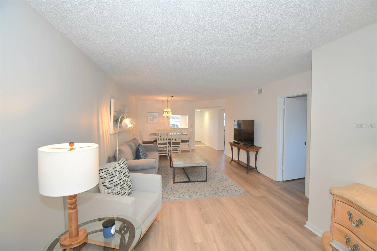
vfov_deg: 77.3
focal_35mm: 15
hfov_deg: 100.4
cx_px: 188
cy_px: 126
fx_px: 157
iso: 400
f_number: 4.5
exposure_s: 1/60.2
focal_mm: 10
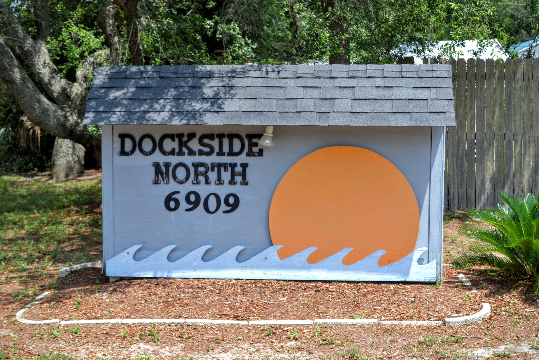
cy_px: 180
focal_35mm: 60
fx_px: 898
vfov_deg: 22.6
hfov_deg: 33.4
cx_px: 270
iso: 100
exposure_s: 1/200
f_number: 7.1
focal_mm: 40
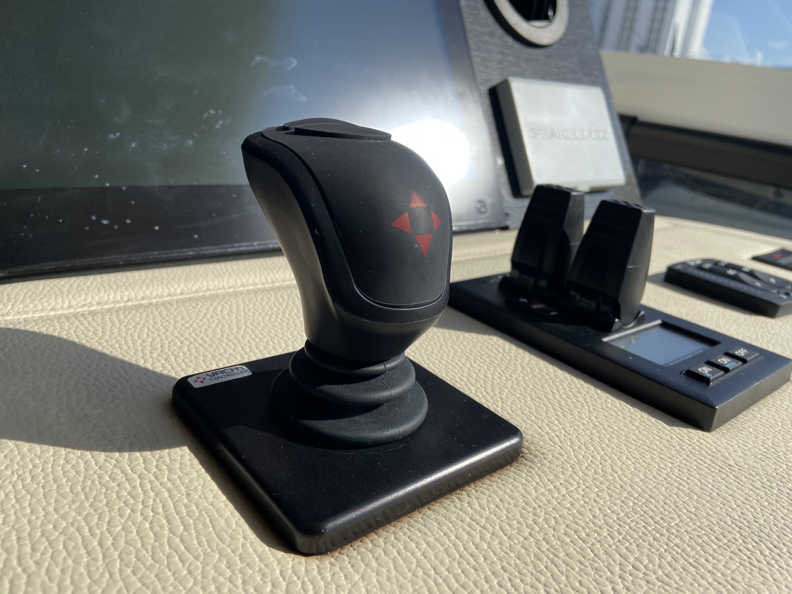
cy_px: 297
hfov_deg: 67.3
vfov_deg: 53.1
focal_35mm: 26
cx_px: 396
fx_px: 595
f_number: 1.8
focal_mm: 4.25
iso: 32
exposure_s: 1/3049
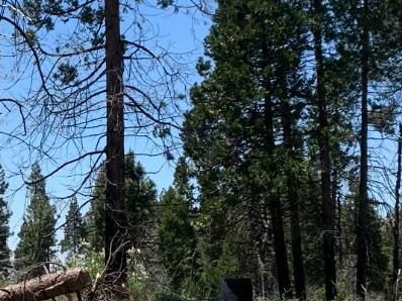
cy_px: 157
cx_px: -82
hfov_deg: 18.9
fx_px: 1137
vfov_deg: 15.1
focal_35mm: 98
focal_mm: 4.25
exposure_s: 1/1634
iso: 25
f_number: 1.8
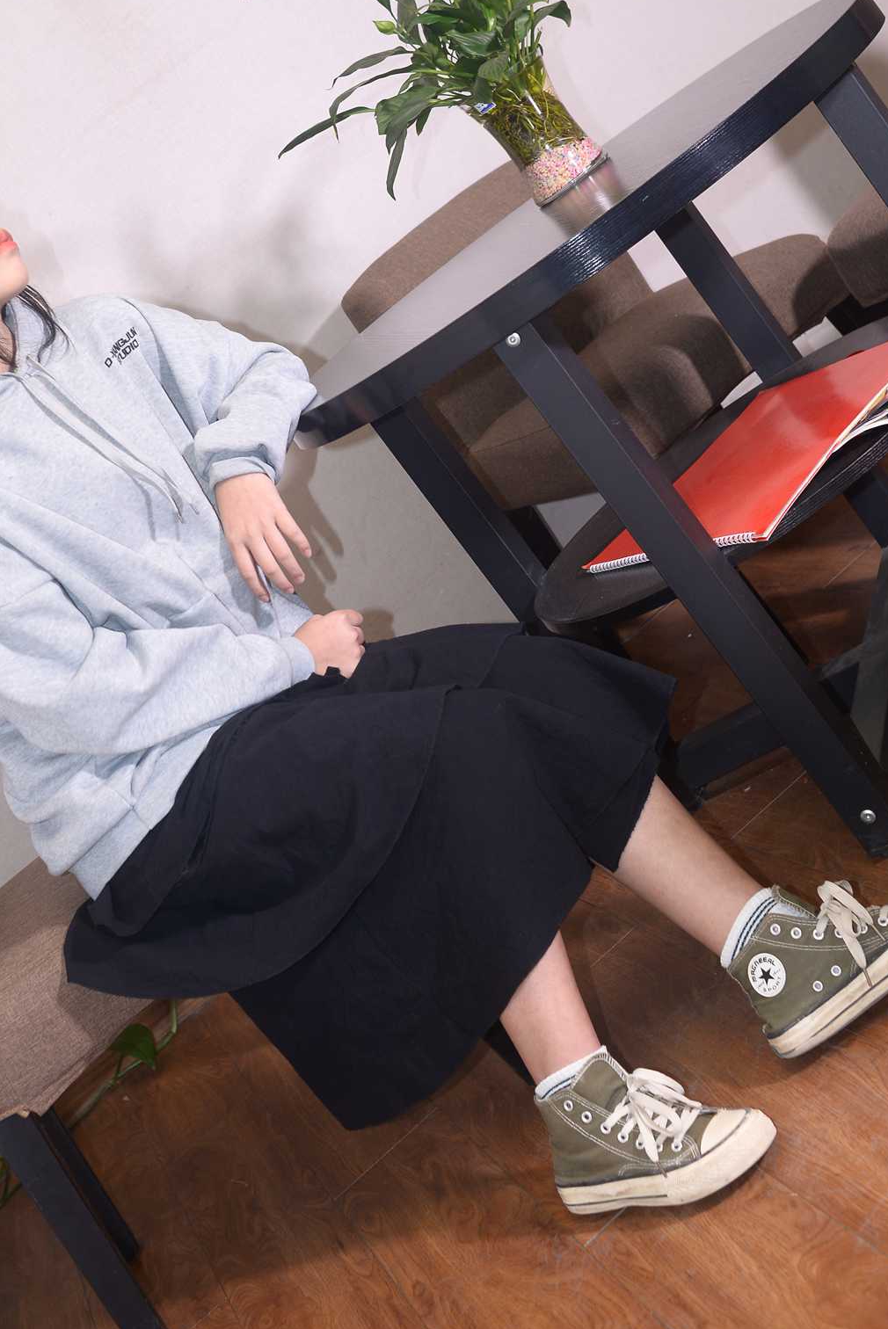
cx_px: 335
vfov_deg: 37.8
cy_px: 456
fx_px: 1921
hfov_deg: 25.9
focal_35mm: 52
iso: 500
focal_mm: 35
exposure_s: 1/40
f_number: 5.6
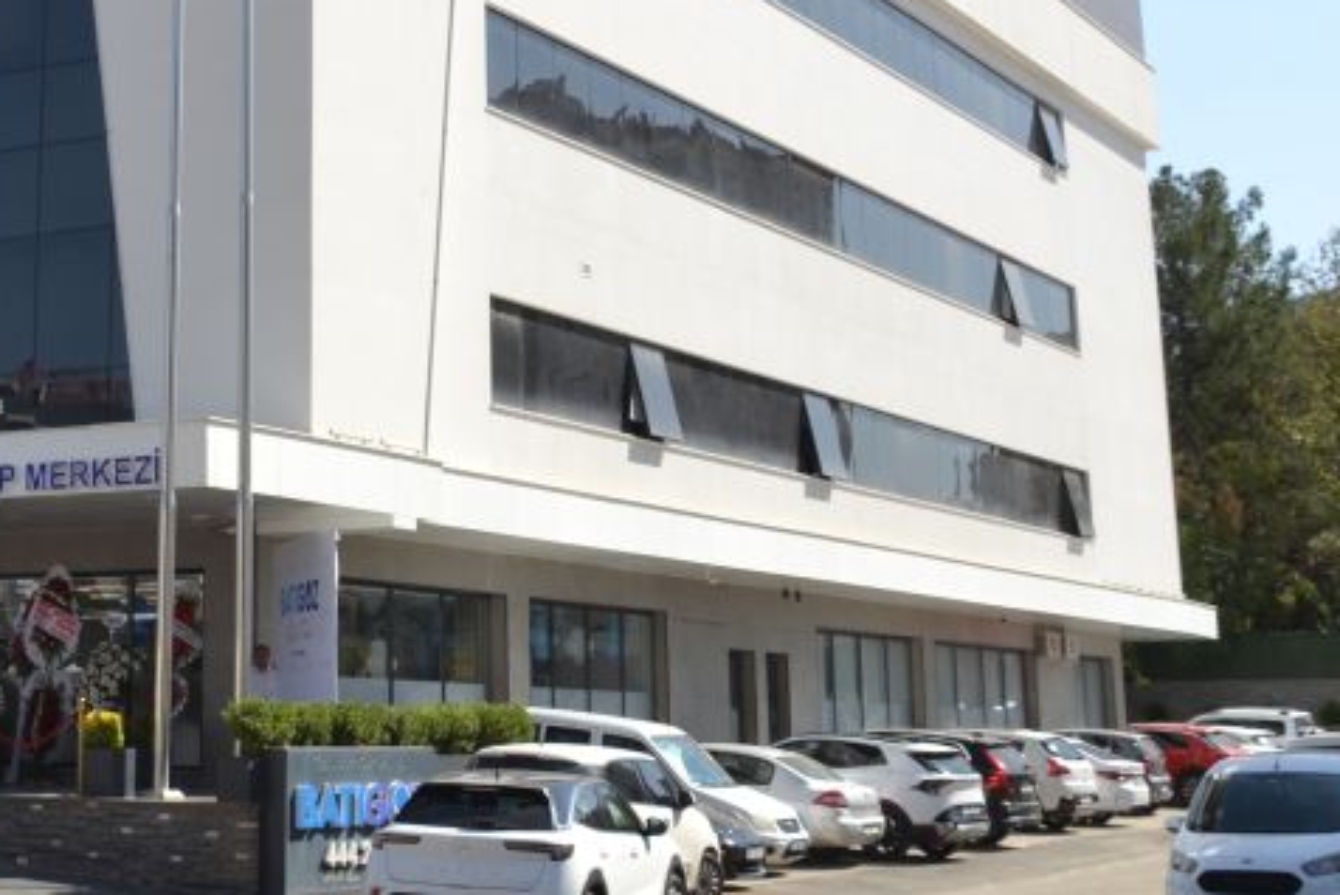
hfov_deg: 28.5
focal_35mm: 68
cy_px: -6
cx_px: 135
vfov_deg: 19.5
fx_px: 2533
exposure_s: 1/160
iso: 100
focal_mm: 20
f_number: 6.3
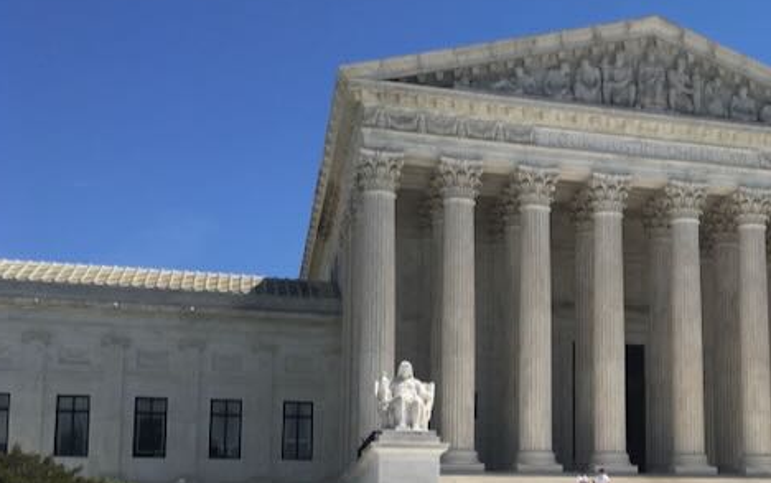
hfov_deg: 46.7
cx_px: 483
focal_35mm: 42
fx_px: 883
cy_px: 265
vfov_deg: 30.6
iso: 25
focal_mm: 4.15
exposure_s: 1/2564
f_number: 2.2
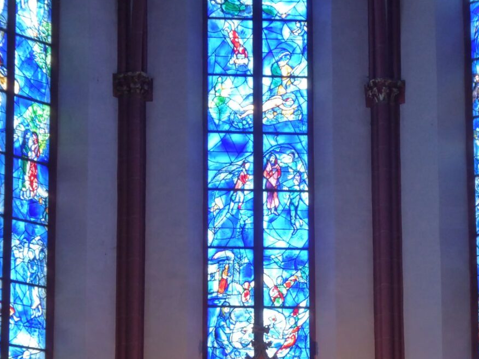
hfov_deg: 12.3
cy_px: 239
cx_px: 267
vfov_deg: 9.3
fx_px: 2213
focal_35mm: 160
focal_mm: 19
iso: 400
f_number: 5.1
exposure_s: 1/13
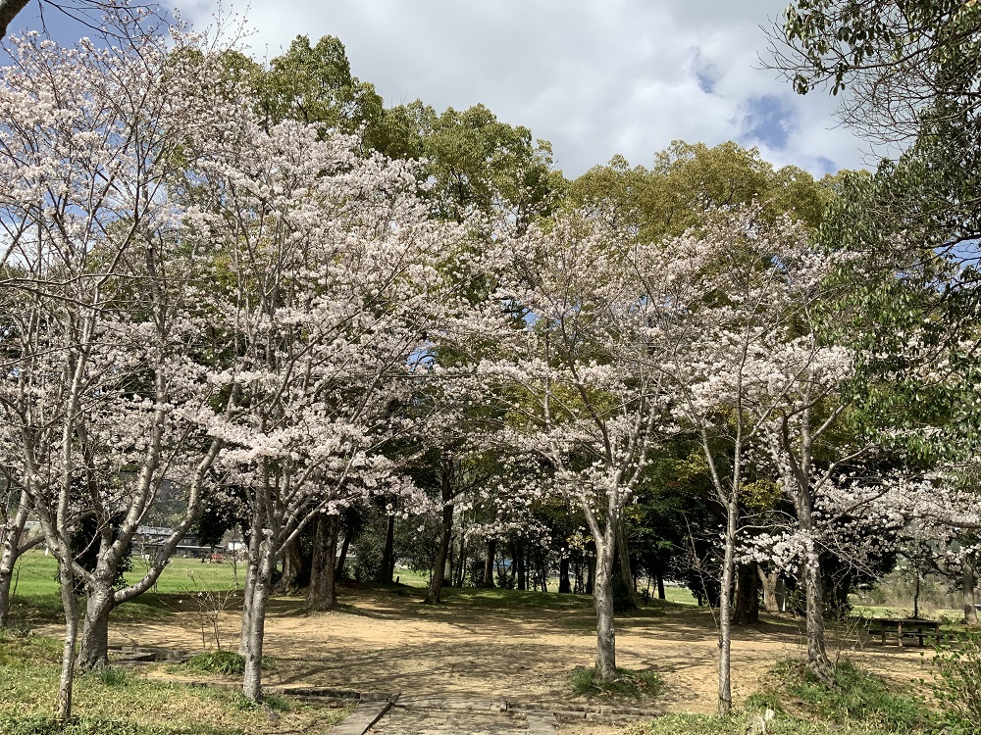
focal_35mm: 29
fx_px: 822
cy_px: 368
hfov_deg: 61.7
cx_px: 490
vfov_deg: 48.2
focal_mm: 3
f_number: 1.8
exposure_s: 1/1912
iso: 16
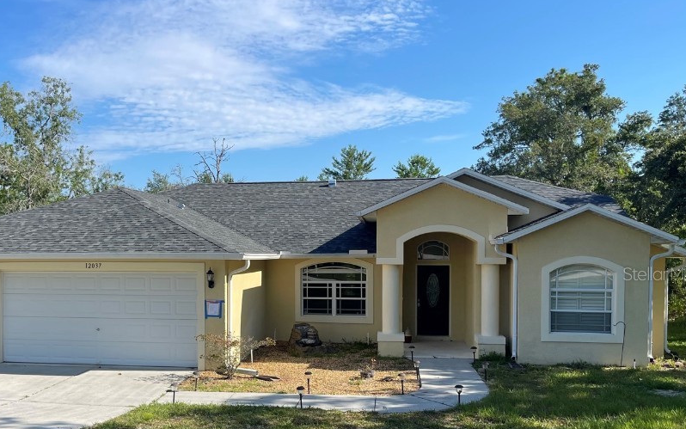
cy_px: 273
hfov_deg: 56.1
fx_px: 636
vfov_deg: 37.0
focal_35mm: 34
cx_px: 264
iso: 32
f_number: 1.6
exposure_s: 1/3086
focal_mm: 5.1
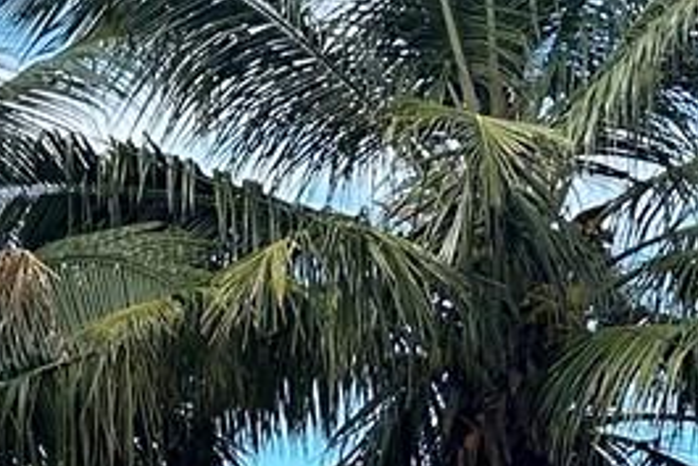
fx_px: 3162
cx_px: 295
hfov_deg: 12.6
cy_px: 893
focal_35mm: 163
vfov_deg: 8.1
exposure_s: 1/1395
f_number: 1.5
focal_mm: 5.7
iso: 50
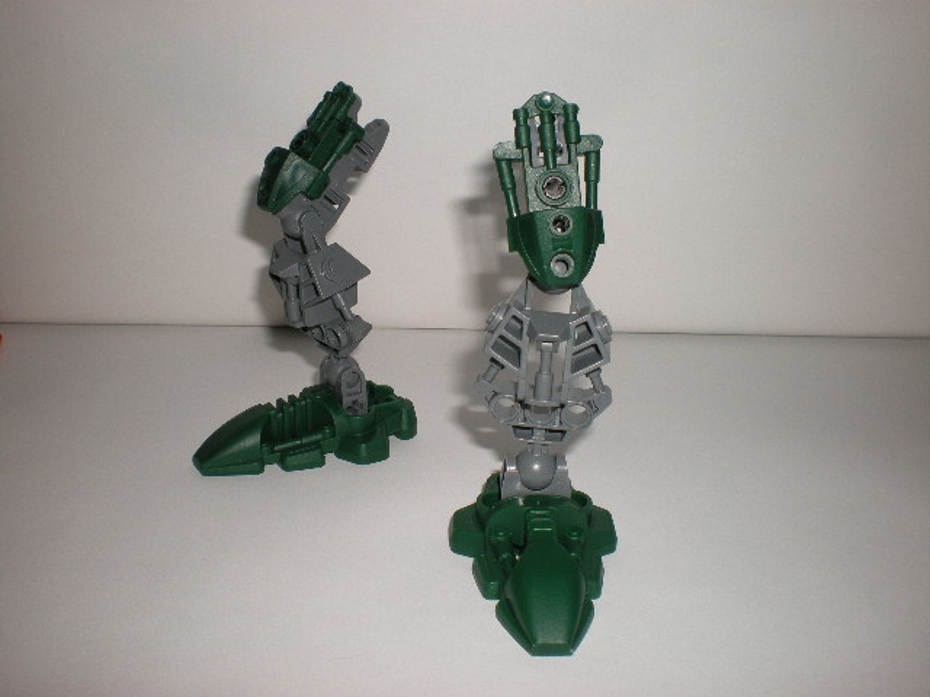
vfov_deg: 37.7
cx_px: 465
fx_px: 1021
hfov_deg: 49.0
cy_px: 348
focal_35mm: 38
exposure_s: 1/60
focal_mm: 6.3
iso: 64
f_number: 4.6
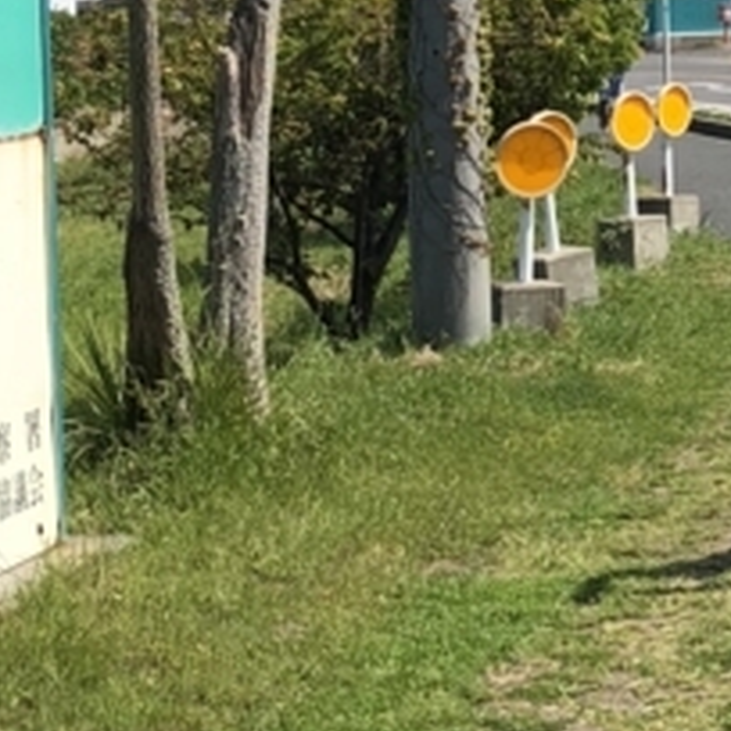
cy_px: -90
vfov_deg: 13.7
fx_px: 2963
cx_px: 996
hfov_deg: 13.5
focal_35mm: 124
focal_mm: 4
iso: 20
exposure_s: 1/2433
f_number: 1.8
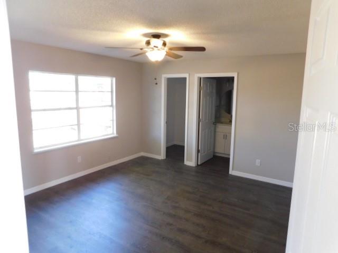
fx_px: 225
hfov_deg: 73.9
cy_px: 126
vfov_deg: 58.9
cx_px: 169
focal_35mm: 23
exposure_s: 1/30
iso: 250
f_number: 3
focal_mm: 4
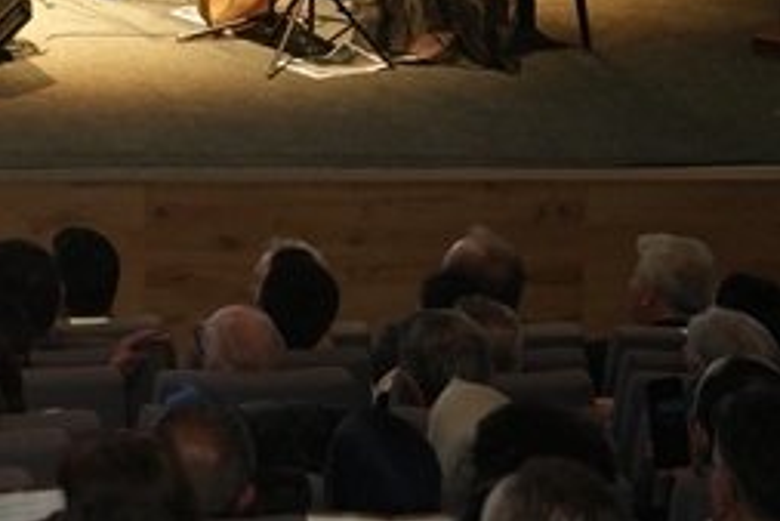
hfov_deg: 7.5
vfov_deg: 5.1
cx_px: -792
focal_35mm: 263
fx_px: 5710
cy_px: -516
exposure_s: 1/250
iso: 1000
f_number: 2.8
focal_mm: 65.1
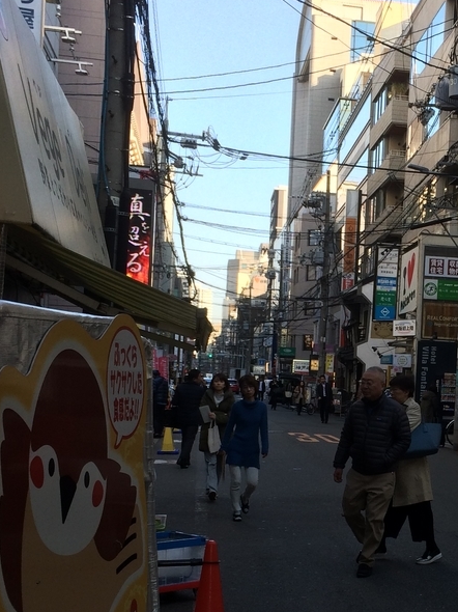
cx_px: 412
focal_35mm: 59
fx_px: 1042
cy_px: 397
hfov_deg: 24.1
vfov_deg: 32.5
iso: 32
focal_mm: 4.15
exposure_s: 1/427
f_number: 2.2
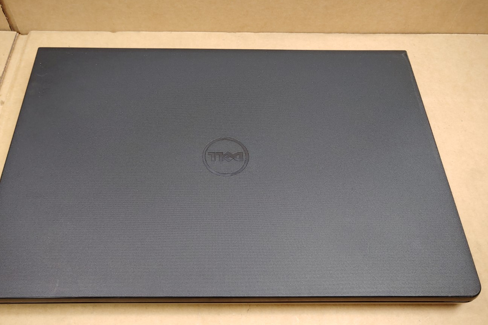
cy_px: 171
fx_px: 407
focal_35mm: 30
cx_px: 223
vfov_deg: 43.6
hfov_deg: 61.8
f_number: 1.8
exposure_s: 1/120
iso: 100
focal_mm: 4.36
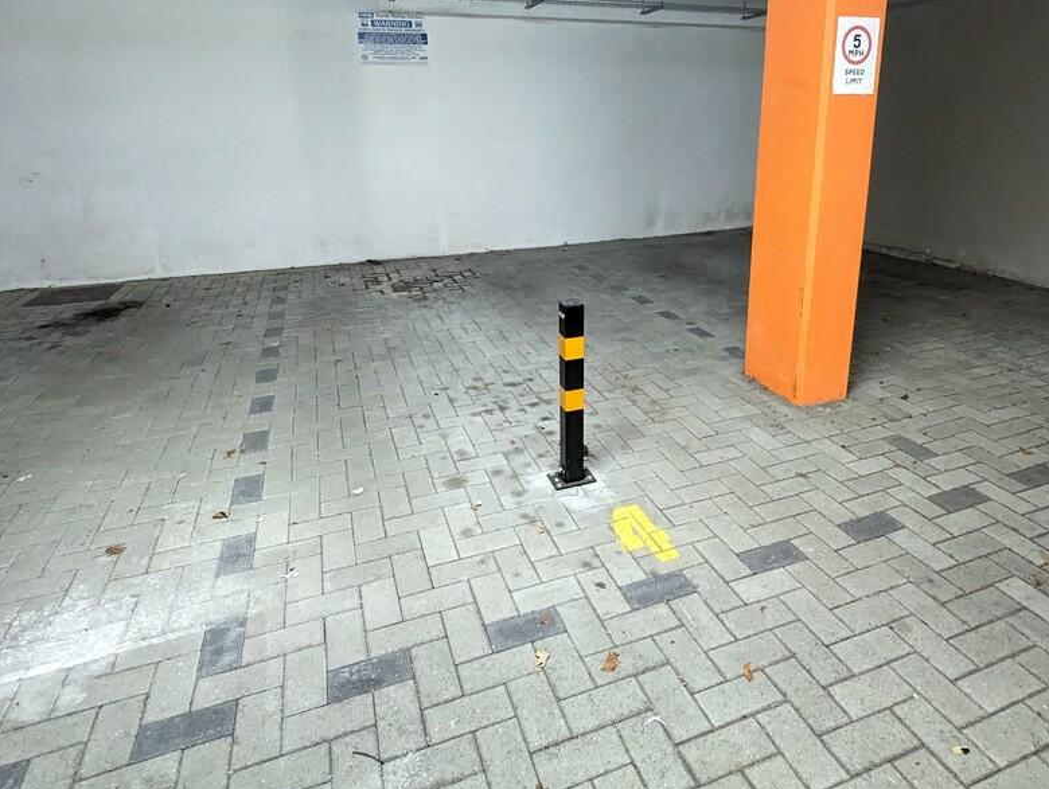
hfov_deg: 78.7
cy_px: 300
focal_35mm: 21
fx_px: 637
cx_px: 578
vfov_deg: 62.8
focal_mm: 2.35
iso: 836
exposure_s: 1/58.6
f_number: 2.2
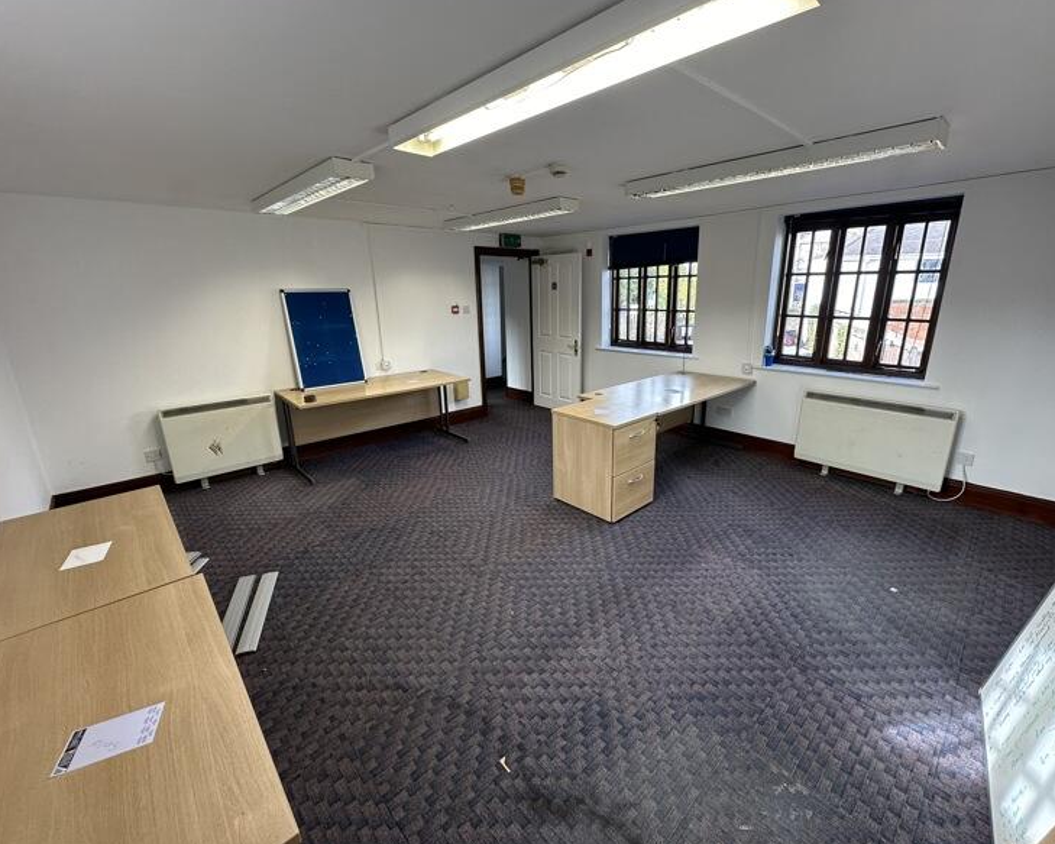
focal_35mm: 15
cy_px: 417
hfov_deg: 96.8
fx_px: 468
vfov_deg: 84.0
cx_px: 548
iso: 100
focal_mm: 2.22
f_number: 2.2
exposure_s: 1/100
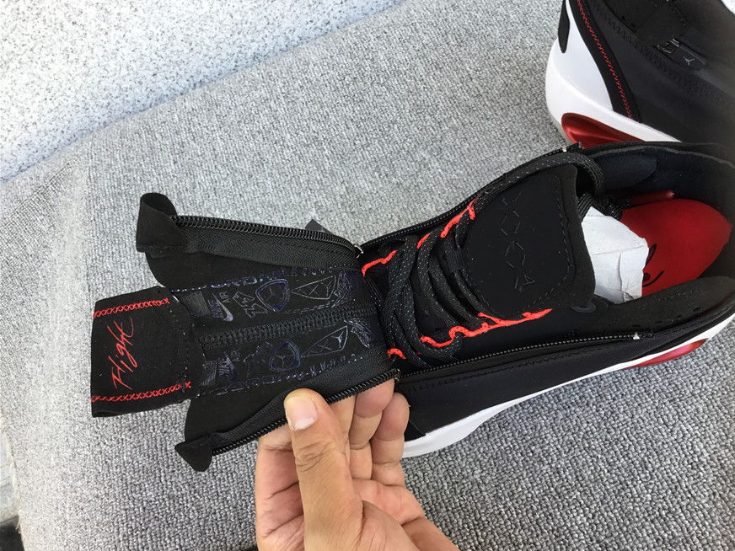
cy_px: 278
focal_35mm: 32
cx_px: 378
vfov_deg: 44.2
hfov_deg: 56.8
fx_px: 679
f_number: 2.4
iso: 32
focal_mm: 3.3
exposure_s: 1/100
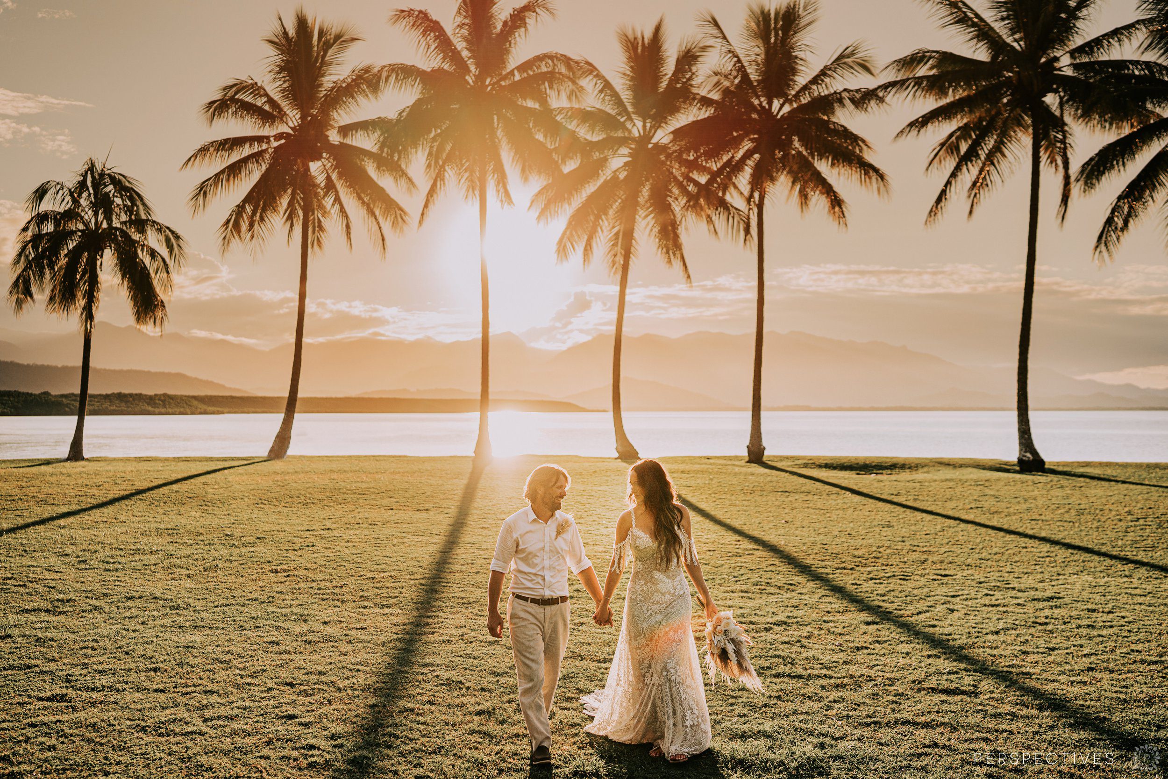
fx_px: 1136
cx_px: 584
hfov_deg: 54.4
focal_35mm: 35
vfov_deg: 37.9
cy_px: 390
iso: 125
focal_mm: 35
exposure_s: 1/5000
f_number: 2
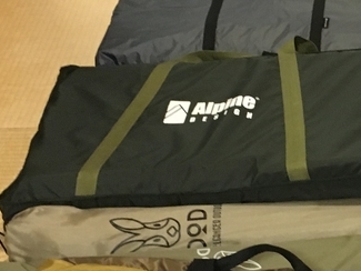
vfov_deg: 13.8
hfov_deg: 17.6
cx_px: 421
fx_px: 1116
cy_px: 213
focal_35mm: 107
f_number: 2.2
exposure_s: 1/24
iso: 200
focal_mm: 4.15
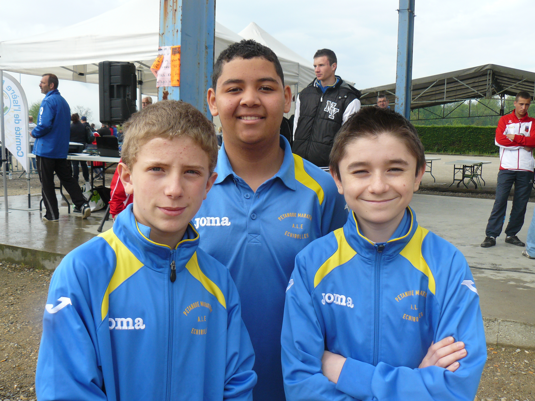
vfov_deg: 39.7
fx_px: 556
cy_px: 200
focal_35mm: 36
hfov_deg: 51.4
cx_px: 268
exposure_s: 1/250
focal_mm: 6
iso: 100
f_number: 4
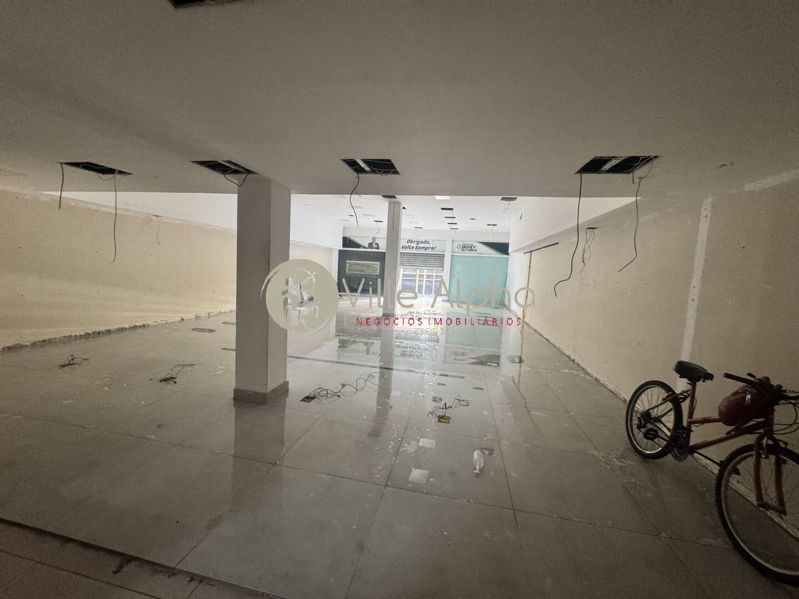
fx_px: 323
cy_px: 300
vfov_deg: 85.7
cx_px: 400
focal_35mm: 14
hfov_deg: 102.1
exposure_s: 1/60
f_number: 2.2
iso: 500
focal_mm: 2.22
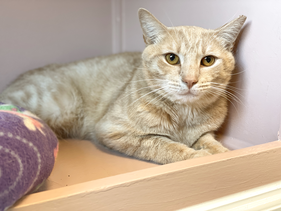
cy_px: 106
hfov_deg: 36.8
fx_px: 422
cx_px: 140
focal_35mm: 52
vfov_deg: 28.0
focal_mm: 6
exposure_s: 1/62
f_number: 2
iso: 160
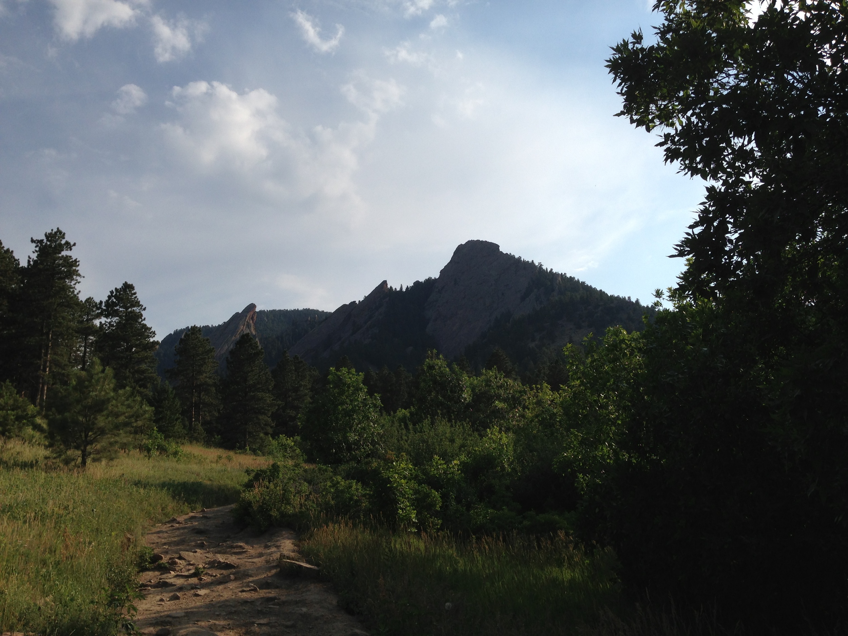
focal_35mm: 33
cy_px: 318
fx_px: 808
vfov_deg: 42.9
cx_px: 424
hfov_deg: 55.4
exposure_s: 1/2169
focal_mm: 4.13
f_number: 2.4
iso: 50
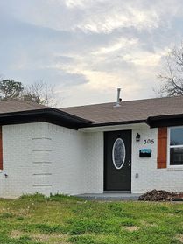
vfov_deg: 33.5
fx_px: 388
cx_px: 58
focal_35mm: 55
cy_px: 208
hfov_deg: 26.4
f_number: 1.7
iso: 20
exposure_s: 1/207
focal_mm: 6.3
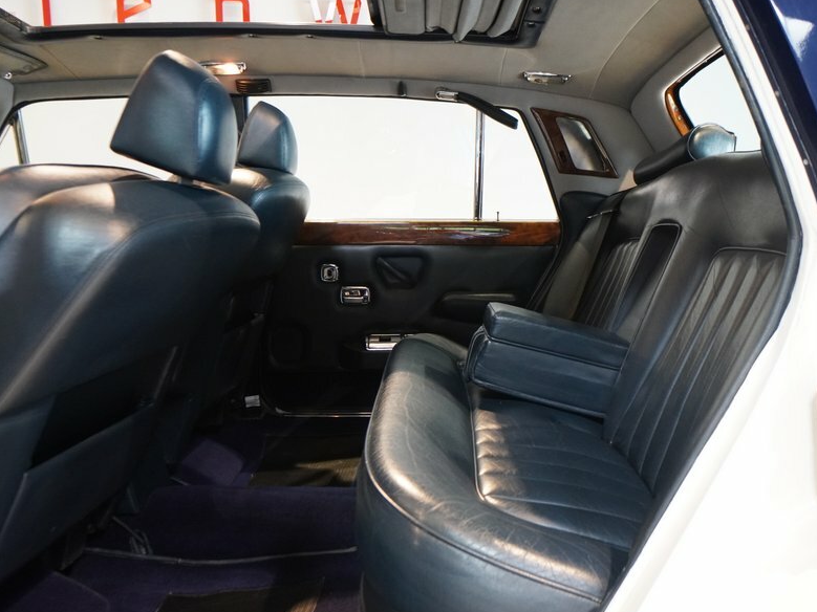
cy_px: 305
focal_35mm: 30
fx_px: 708
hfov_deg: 59.8
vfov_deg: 46.8
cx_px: 453
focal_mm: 18
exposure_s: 1/25
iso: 2000
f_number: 4
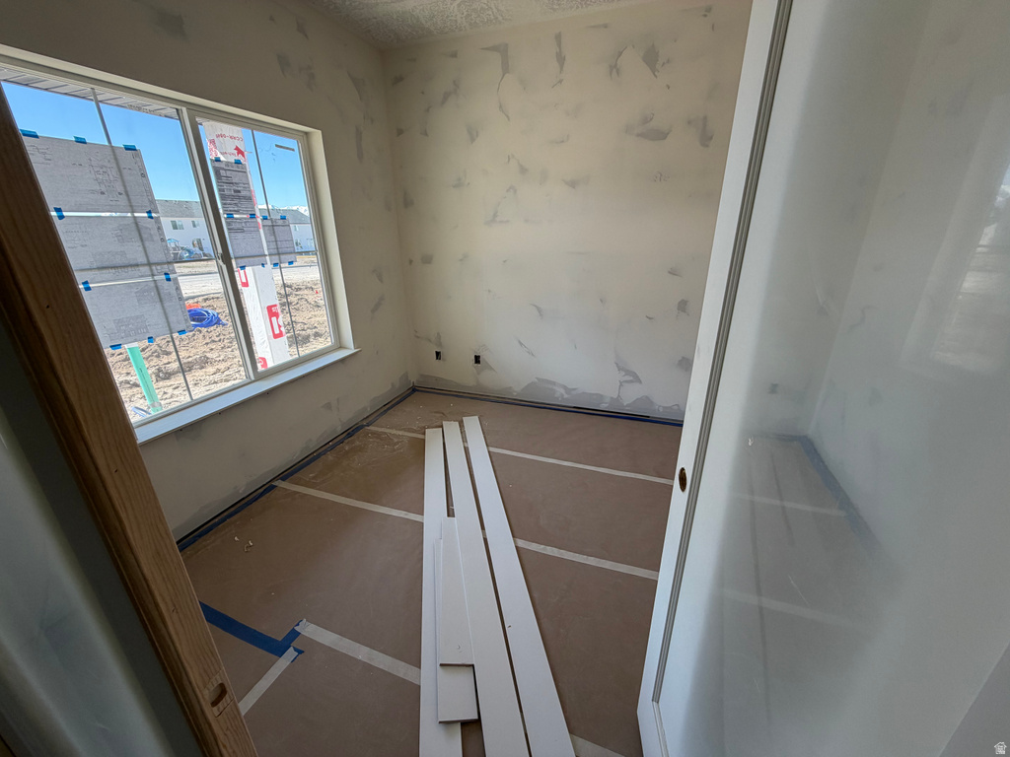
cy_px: 378
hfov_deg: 102.1
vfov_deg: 85.7
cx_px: 505
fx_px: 408
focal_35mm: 14
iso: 64
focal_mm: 2.22
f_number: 2.2
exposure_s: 1/127
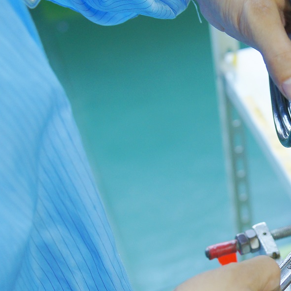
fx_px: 799
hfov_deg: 19.7
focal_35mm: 84
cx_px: 323
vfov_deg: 20.4
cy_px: 227
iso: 400
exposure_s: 1/60
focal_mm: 26
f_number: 2.8
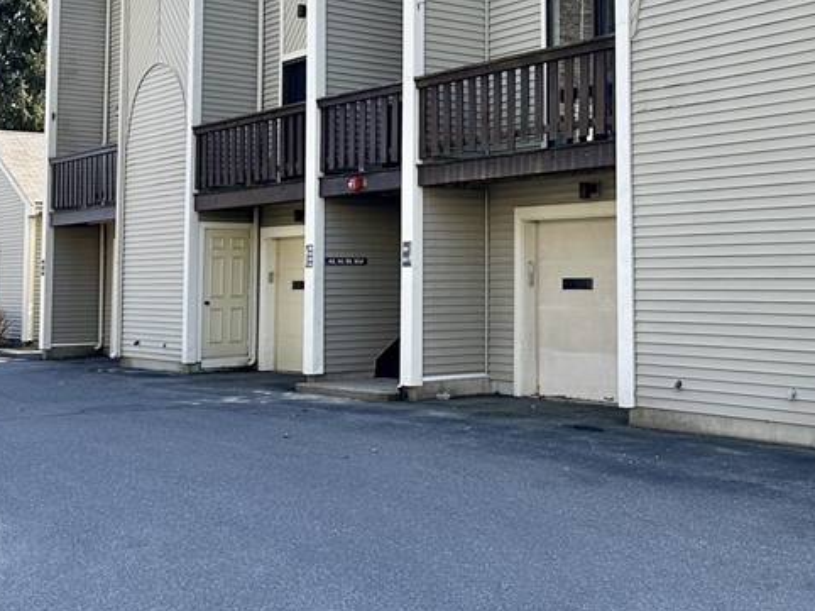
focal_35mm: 51
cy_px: 184
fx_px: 1200
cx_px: 626
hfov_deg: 36.5
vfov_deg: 28.3
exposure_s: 1/935
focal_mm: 6.86
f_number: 1.78
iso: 80
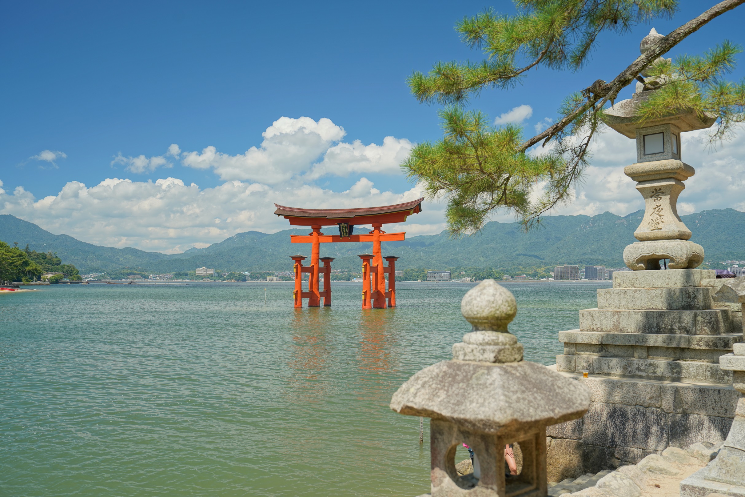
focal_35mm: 32
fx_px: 662
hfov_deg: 58.7
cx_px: 384
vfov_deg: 41.1
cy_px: 256
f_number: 5
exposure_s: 1/200
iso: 100
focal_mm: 31
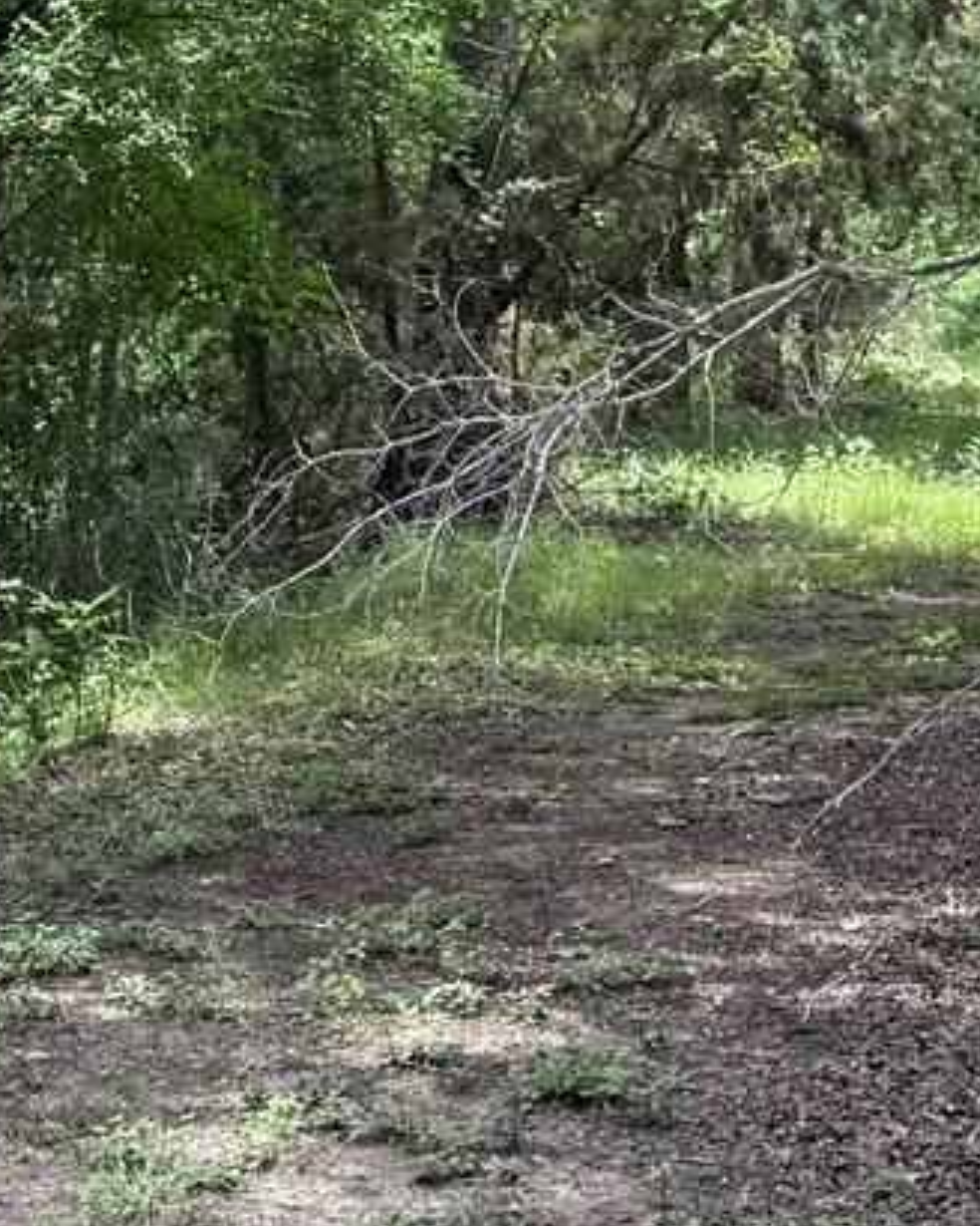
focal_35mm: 117
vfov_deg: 15.7
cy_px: -317
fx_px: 4242
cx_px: 149
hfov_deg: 13.1
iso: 80
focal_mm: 6.76
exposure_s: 1/481
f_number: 1.78
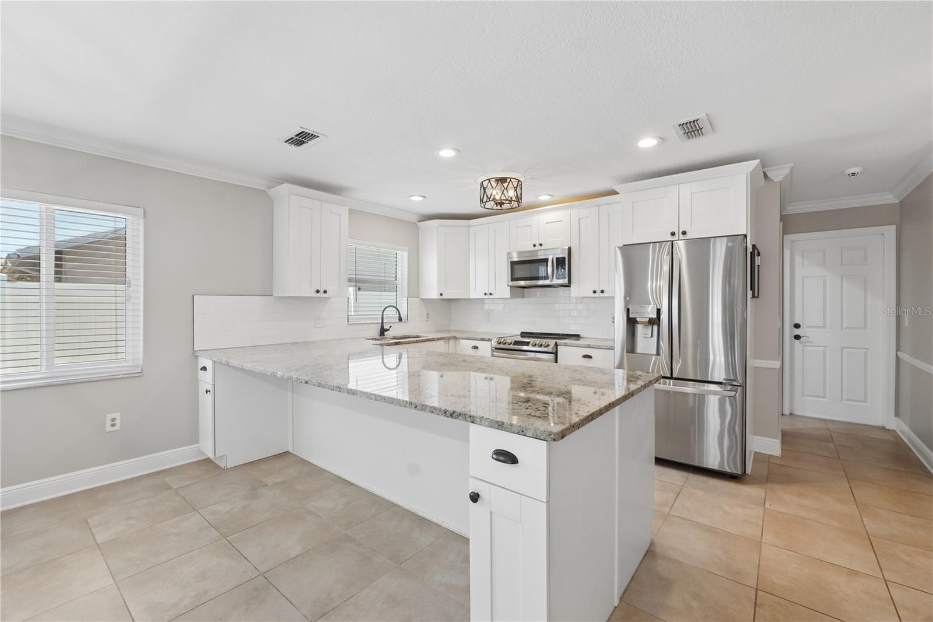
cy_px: 311
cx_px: 466
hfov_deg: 100.4
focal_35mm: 15
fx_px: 389
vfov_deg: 77.3
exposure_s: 1/30
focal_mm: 10
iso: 400
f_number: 8
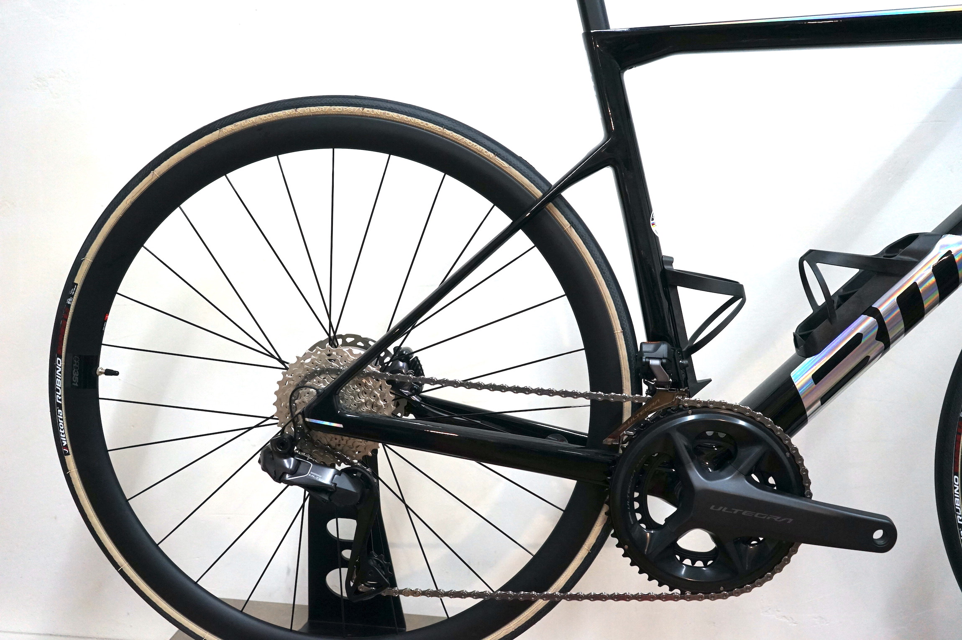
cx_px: 481
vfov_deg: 39.9
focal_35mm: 33
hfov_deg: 57.3
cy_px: 320
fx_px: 881
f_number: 4
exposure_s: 1/160
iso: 1600
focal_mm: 33
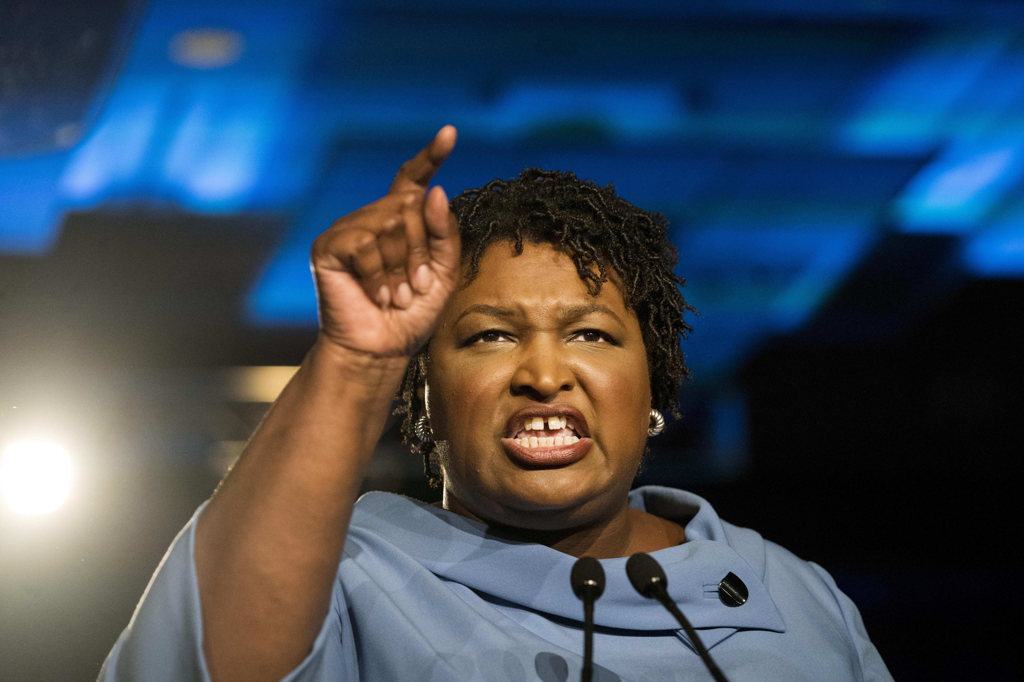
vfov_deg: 9.5
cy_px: 341
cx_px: 512
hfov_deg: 14.3
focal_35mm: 144
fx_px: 4096
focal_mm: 144
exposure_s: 1/1600
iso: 6400
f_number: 4
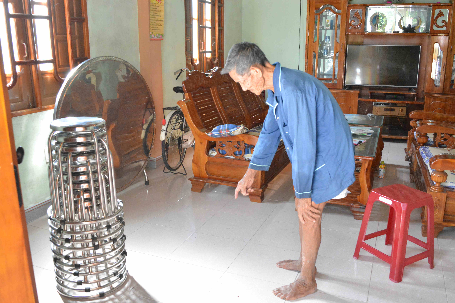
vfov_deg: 40.0
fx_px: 417
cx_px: 228
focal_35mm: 33
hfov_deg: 57.2
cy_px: 152
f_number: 5.6
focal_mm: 22
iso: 4000
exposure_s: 1/200
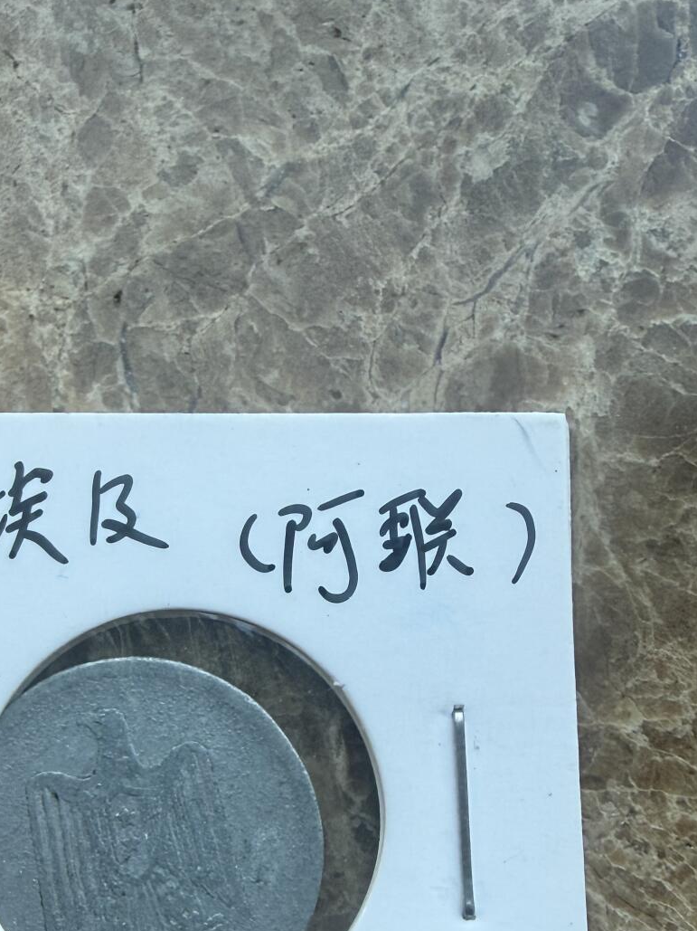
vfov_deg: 43.7
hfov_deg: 33.6
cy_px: 665
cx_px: 173
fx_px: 1128
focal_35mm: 42
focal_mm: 2.22
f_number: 2.2
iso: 64
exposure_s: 1/99
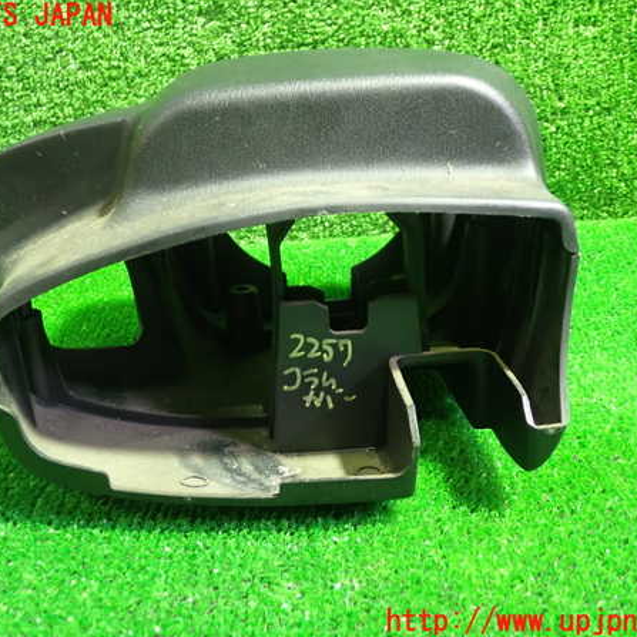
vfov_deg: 43.9
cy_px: 319
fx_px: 791
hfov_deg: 43.8
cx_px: 281
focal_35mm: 38
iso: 800
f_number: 2.4
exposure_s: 1/15
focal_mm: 5.79
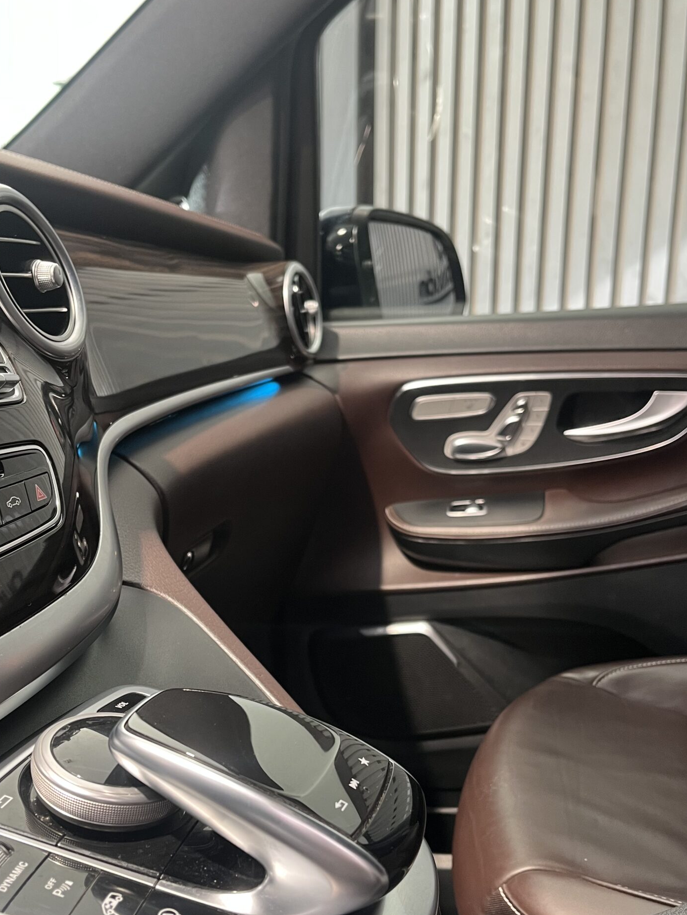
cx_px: 318
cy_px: 565
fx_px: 953
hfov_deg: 39.6
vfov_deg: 50.9
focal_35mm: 36
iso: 125
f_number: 1.6
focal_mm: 5.1
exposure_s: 1/69
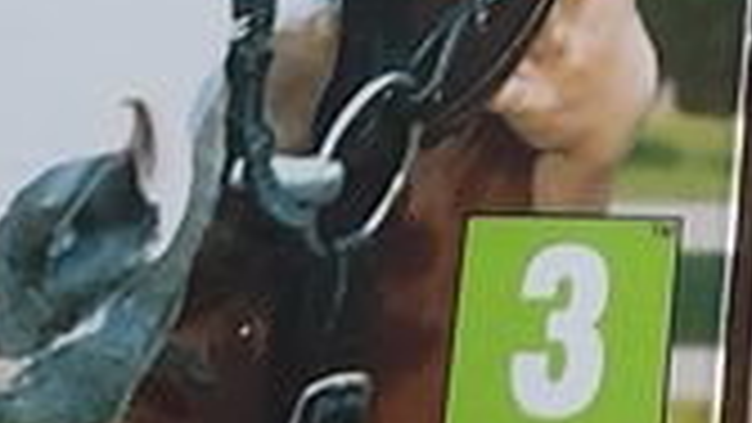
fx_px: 3251
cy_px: -900
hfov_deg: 12.1
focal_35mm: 163
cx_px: 1373
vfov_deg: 6.7
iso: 320
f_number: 2
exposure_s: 1/33
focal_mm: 4.6
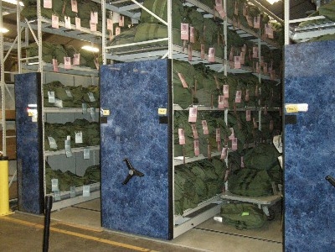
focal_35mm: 37
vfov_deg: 38.7
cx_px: 168
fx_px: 358
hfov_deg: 50.1
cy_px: 126
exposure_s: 1/60
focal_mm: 7.9
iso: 1000
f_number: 2.8
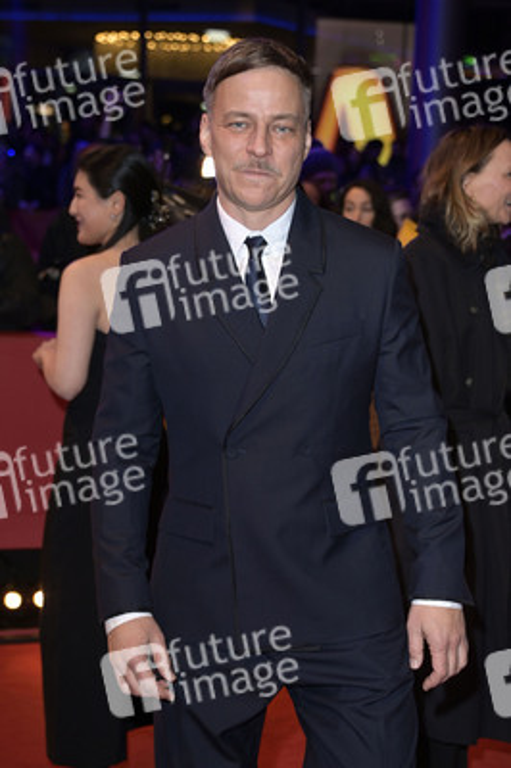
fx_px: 1664
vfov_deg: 26.0
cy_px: 384
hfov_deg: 17.5
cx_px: 256
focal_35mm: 78
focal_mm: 78
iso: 800
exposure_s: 1/250
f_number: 5
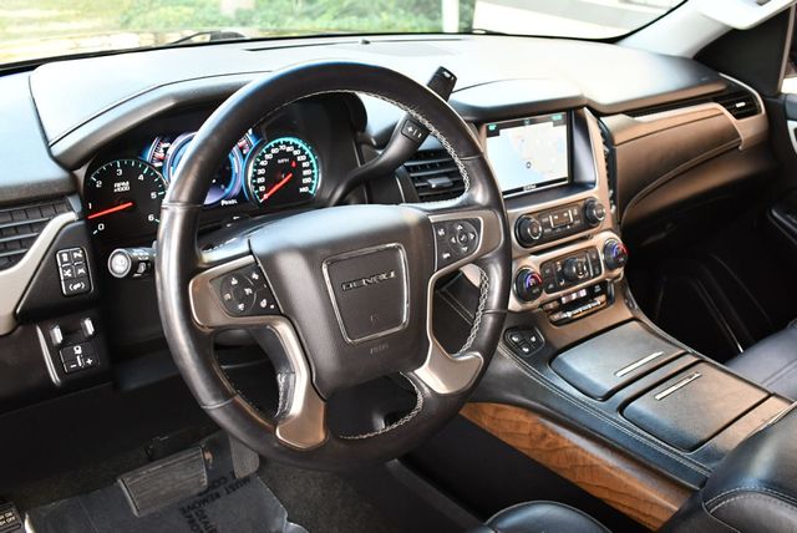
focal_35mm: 36
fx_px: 798
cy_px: 266
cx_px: 398
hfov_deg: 53.1
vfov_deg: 36.9
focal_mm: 18
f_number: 3.5
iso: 1000
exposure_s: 1/125
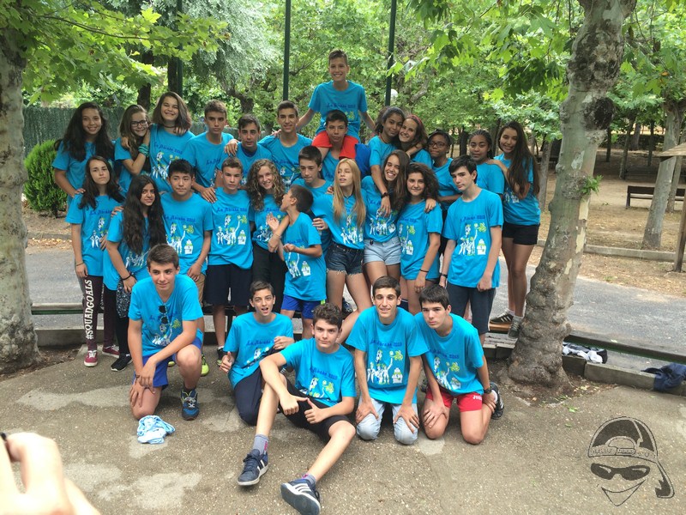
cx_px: 343
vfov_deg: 48.2
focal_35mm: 29
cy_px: 258
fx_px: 575
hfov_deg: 61.7
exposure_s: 1/112
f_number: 2.2
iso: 32
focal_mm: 4.15
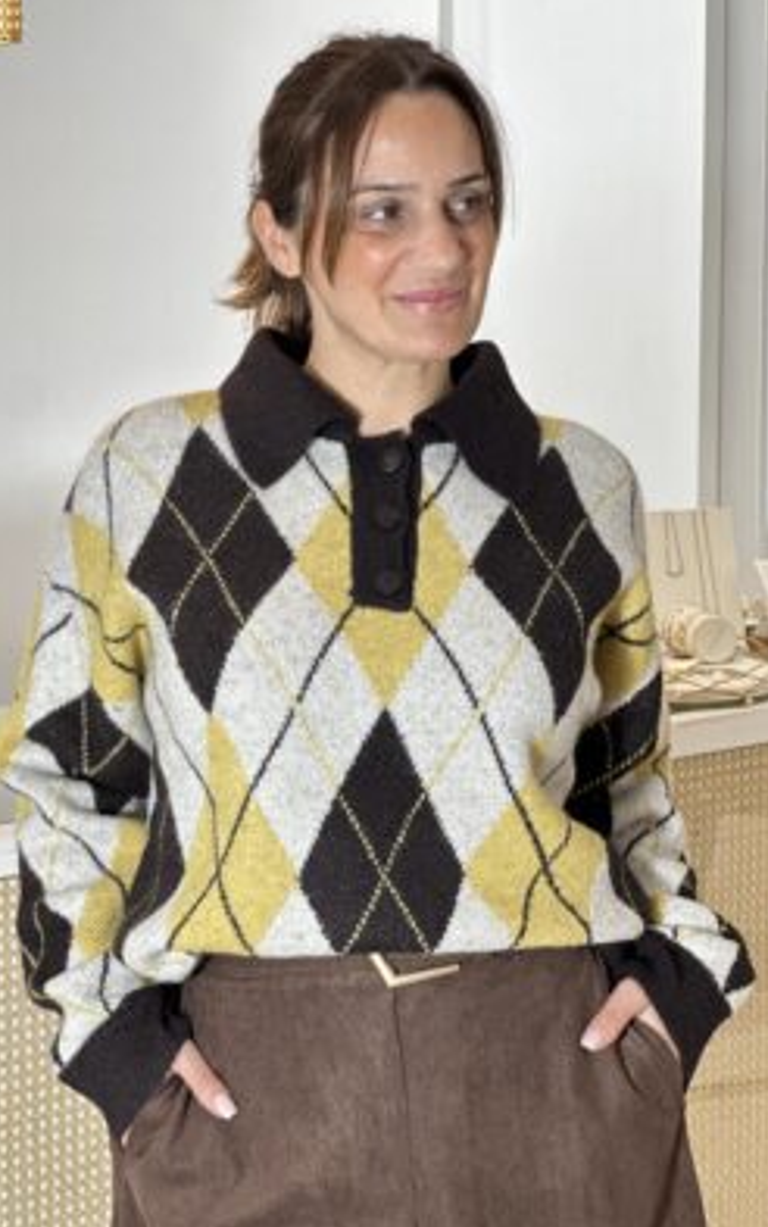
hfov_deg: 15.7
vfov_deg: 24.9
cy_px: 615
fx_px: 2777
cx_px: 303
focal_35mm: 83
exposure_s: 1/50
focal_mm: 9
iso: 160
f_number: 2.8
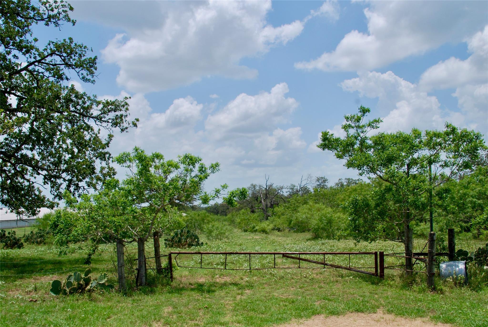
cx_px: 244
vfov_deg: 35.6
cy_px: 164
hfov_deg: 51.2
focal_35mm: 38
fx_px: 509
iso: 100
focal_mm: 25
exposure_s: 1/250
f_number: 8
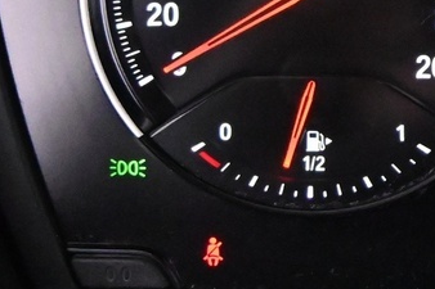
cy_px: 26
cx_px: 588
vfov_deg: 3.8
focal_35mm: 360
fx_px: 4348
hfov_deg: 5.7
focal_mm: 50
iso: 8000
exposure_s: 1/80
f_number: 6.3
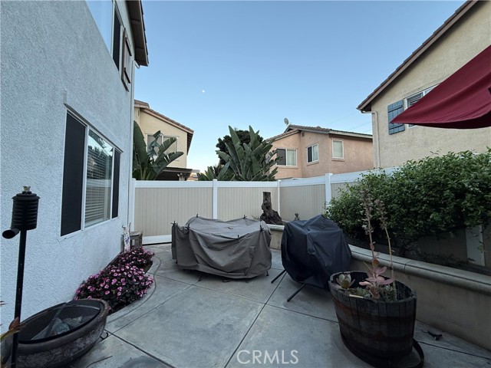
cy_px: 184
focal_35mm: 14
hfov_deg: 102.1
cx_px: 246
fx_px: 199
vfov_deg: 85.7
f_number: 2.2
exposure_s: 1/237
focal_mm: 2.22
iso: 64
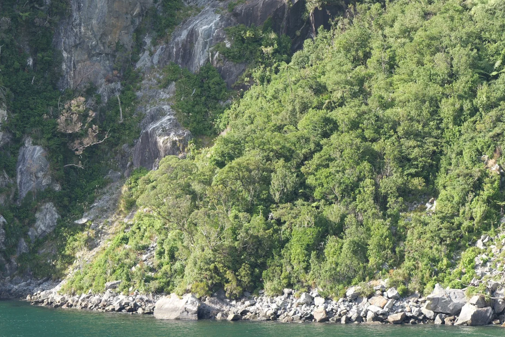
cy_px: 180
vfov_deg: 8.1
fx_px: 2385
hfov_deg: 12.1
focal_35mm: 170
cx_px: 267
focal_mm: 152
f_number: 5.3
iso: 320
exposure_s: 1/200
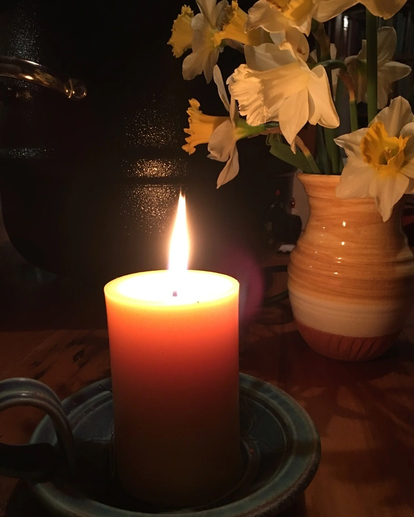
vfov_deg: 57.1
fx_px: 475
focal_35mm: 31
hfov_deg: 47.1
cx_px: 209
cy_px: 272
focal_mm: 4.15
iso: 100
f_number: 2.2
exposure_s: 1/8
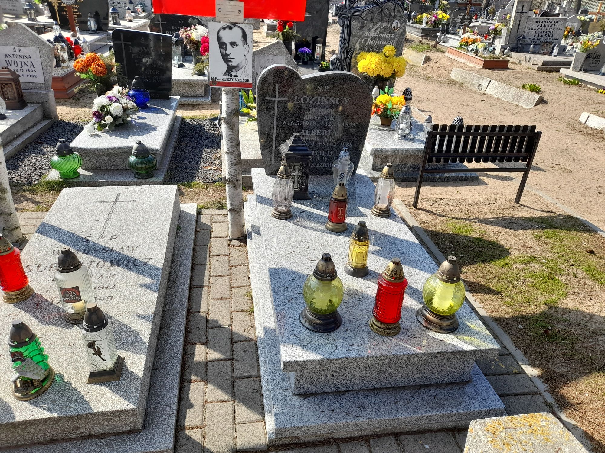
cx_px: 302
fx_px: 437
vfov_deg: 54.9
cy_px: 226
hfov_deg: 69.4
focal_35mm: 25
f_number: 2
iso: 20
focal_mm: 4.6
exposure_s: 1/426
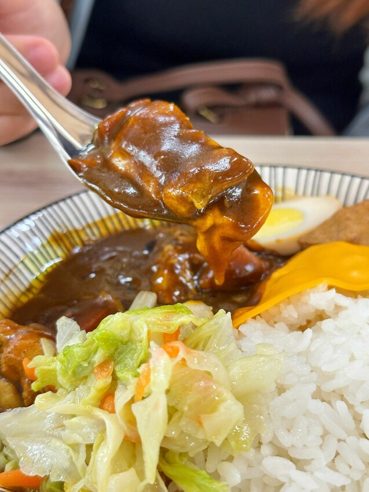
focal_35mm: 48
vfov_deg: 39.7
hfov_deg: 30.3
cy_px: 246
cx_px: 184
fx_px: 683
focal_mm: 6.86
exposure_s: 1/60
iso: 250
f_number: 1.78
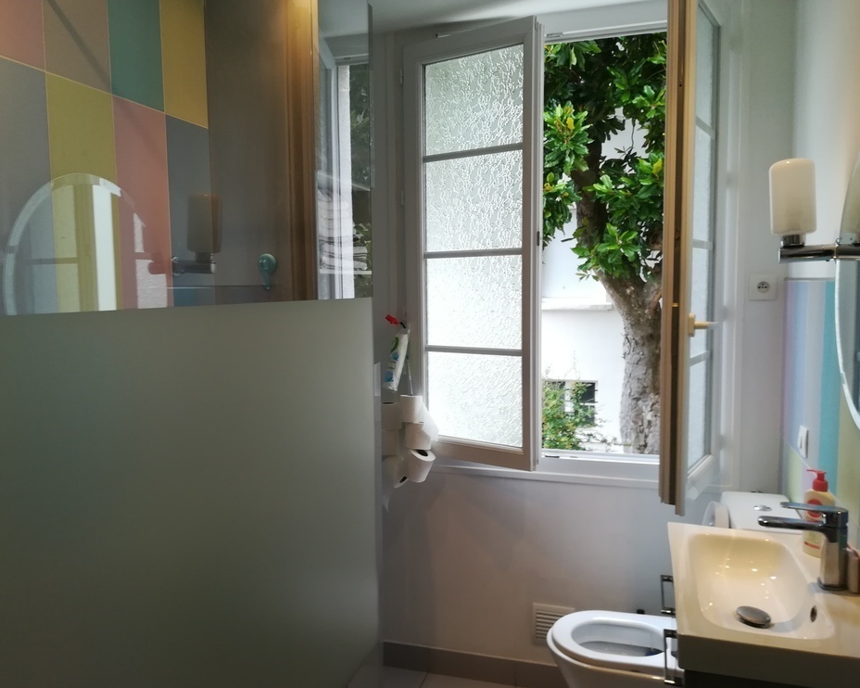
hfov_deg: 62.2
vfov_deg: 51.5
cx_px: 407
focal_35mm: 28
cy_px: 353
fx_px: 713
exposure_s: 1/33.3
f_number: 2.2
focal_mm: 3.83
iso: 80
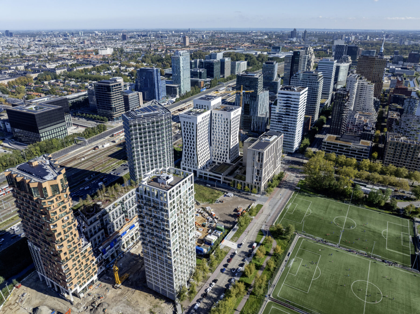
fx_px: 291
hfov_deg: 71.6
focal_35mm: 24
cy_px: 157
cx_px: 210
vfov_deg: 56.8
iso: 130
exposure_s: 1/240
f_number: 2.8
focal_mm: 12.29
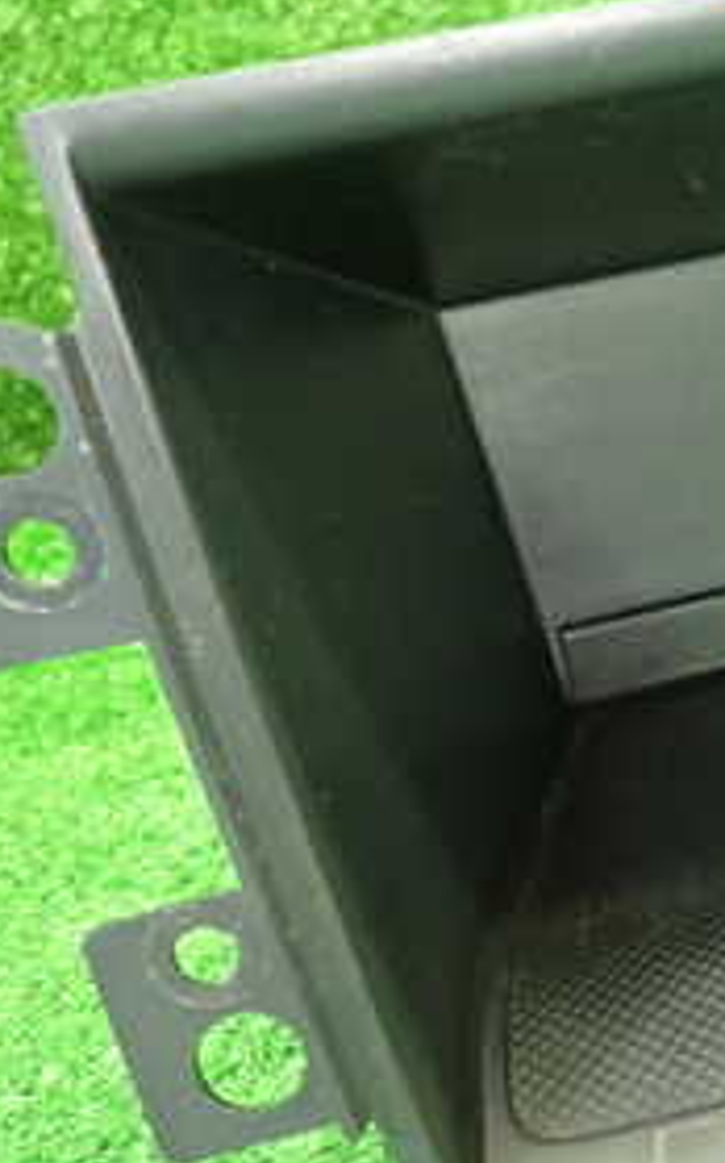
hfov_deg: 20.2
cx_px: 1025
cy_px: 617
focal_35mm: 57
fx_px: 1805
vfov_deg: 35.7
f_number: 2
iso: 500
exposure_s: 1/30
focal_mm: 4.5
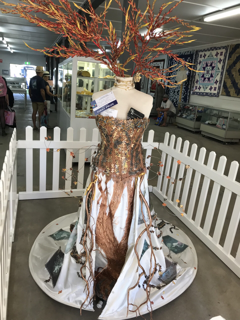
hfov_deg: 49.7
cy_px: 160
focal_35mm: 28
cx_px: 120
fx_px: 259
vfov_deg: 63.4
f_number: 1.8
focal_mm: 3.99
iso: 40
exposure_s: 1/100
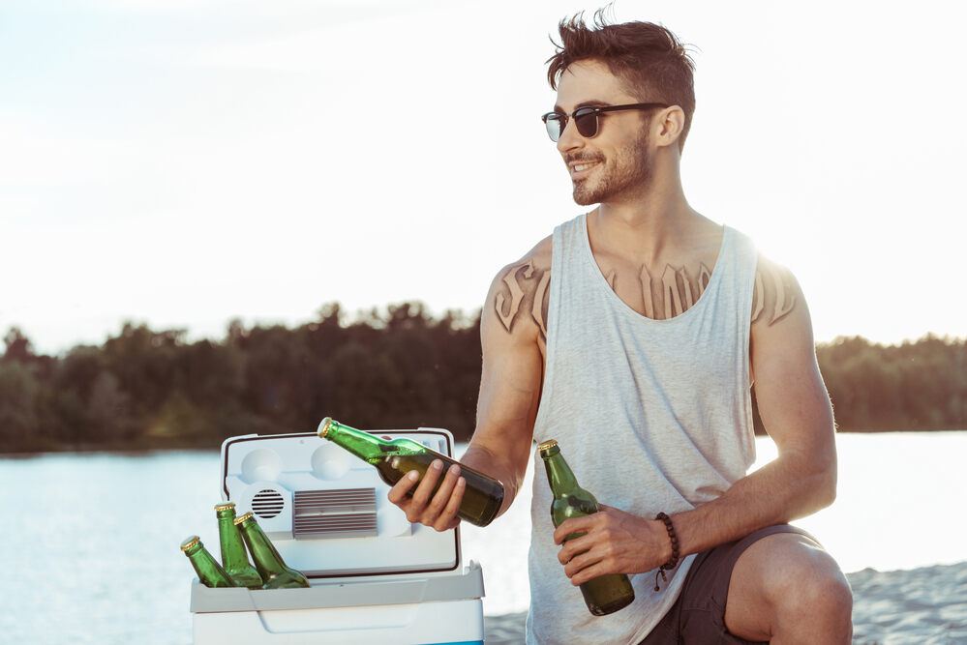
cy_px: 322
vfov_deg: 23.4
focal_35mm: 58
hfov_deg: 34.5
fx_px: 1559
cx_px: 484
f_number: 4
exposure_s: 1/500
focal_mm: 58
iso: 400
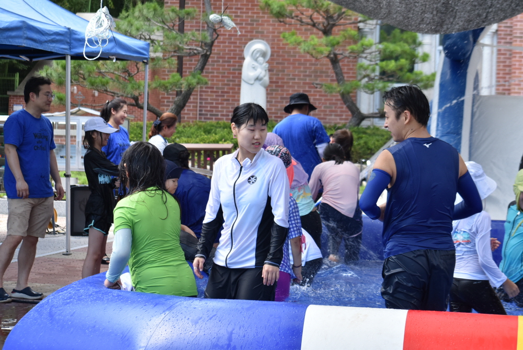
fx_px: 1701
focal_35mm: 117
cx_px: 262
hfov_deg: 17.5
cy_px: 175
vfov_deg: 11.7
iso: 400
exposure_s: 1/200
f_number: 7.1
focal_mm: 78
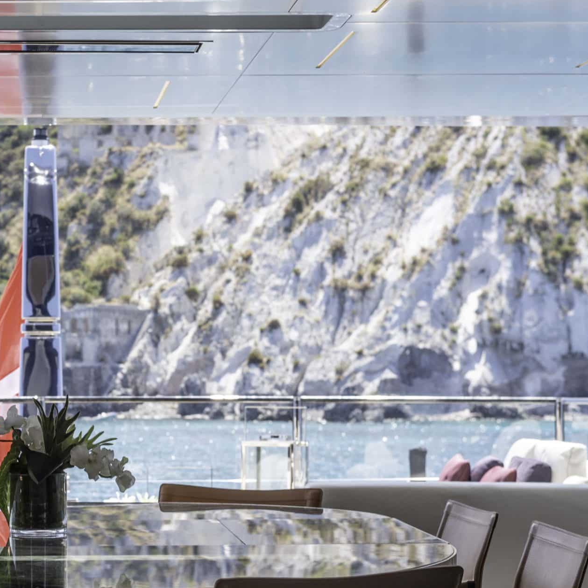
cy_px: 349
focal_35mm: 121
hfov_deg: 14.2
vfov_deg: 14.4
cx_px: 41
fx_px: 2325
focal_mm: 70
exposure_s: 1/160
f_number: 8
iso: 100
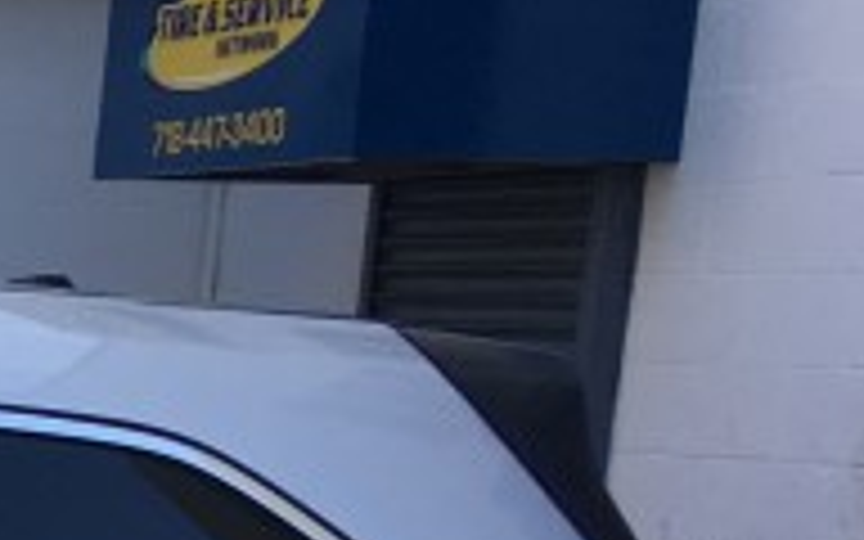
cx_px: -1260
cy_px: 1040
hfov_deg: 10.7
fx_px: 3862
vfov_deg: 7.7
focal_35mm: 164
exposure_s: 1/582
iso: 25
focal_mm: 4.15
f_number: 2.2
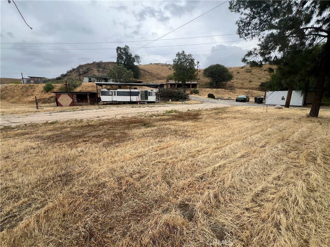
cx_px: 165
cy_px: 124
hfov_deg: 106.2
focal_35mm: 13
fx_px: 124
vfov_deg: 89.9
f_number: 1.8
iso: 32
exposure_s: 1/541
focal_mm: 1.57
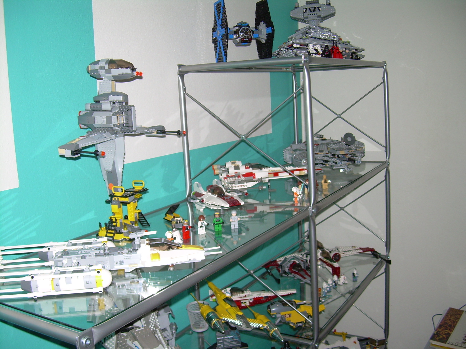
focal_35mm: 38
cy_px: 174
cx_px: 233
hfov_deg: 49.0
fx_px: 512
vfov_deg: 37.7
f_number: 2.8
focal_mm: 6.3
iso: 50
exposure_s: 1/60
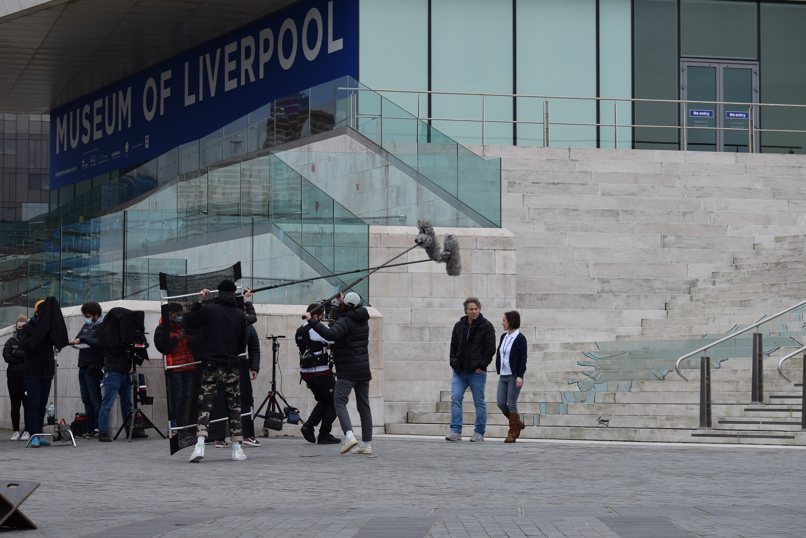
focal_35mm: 98
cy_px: 269
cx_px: 403
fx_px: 2183
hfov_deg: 20.9
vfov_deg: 14.0
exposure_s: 1/250
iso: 400
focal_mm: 65
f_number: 8
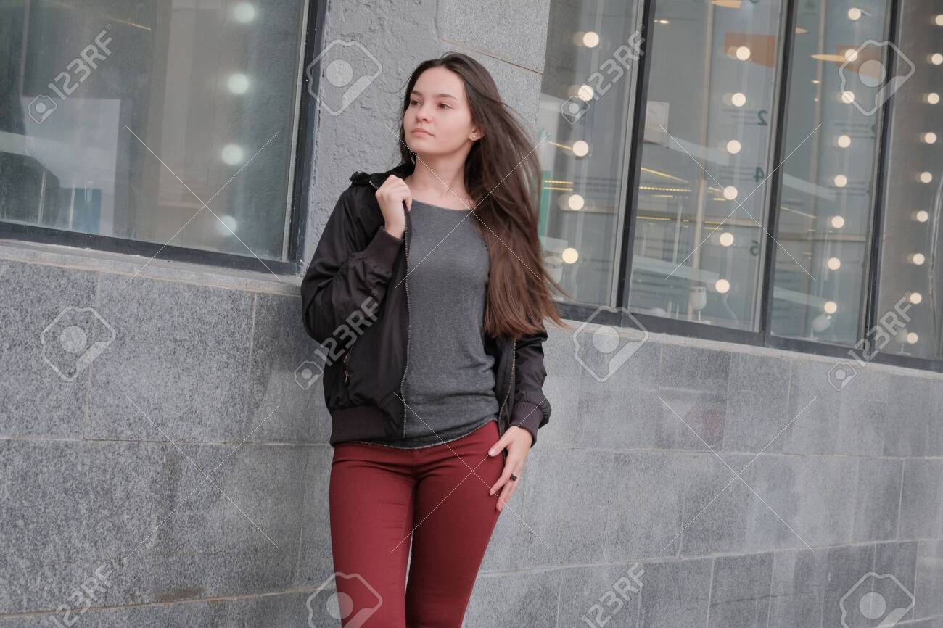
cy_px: 314
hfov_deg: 20.2
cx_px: 472
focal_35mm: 101
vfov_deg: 13.5
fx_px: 2645
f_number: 9
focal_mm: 67.1
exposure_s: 1/125
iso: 800
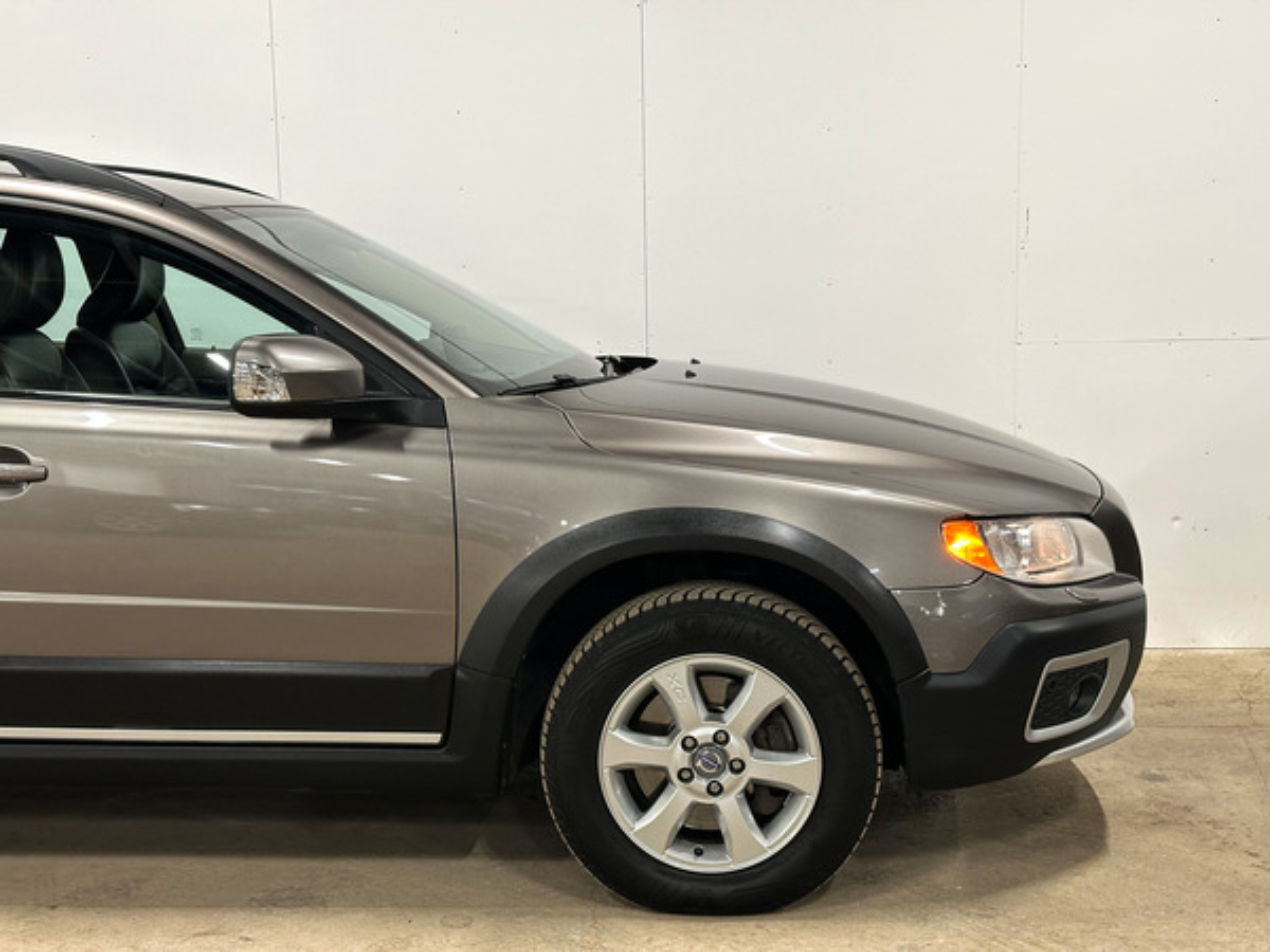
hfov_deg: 39.7
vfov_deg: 30.3
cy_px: 476
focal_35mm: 48
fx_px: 1761
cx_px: 635
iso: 160
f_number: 1.8
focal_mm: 6.86
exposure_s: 1/50
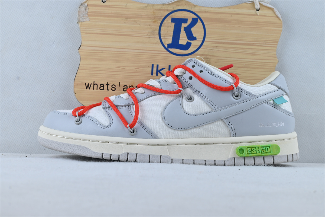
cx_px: 162
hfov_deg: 40.5
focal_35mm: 49
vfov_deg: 27.7
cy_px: 108
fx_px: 440
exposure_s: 1/20
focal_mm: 32.5
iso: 100
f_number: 10
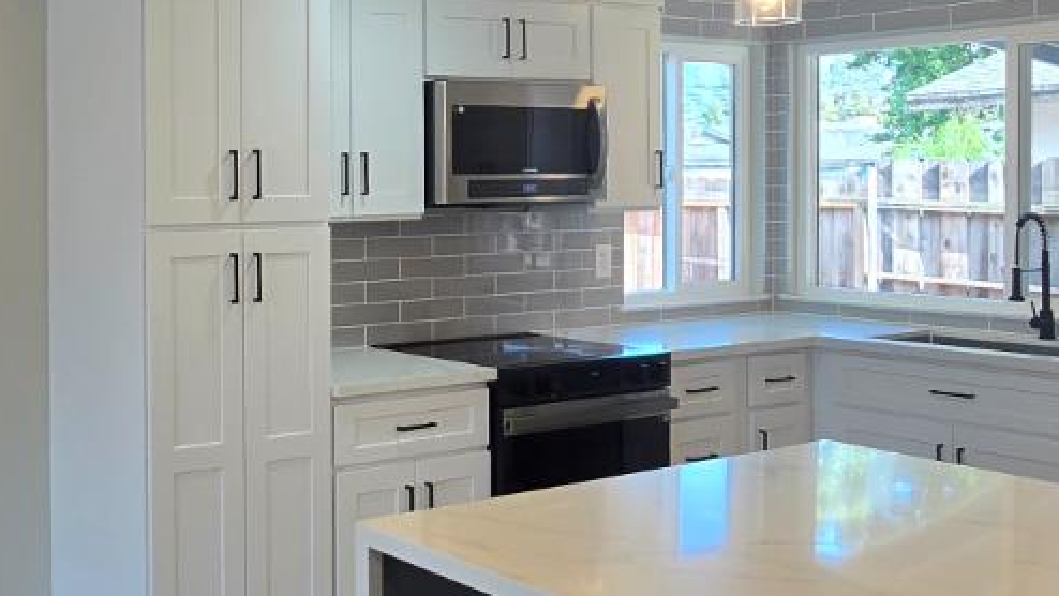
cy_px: 207
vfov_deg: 27.6
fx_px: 1208
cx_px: 187
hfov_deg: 44.6
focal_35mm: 43
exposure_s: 1/60
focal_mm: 2.2
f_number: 2.2
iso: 50
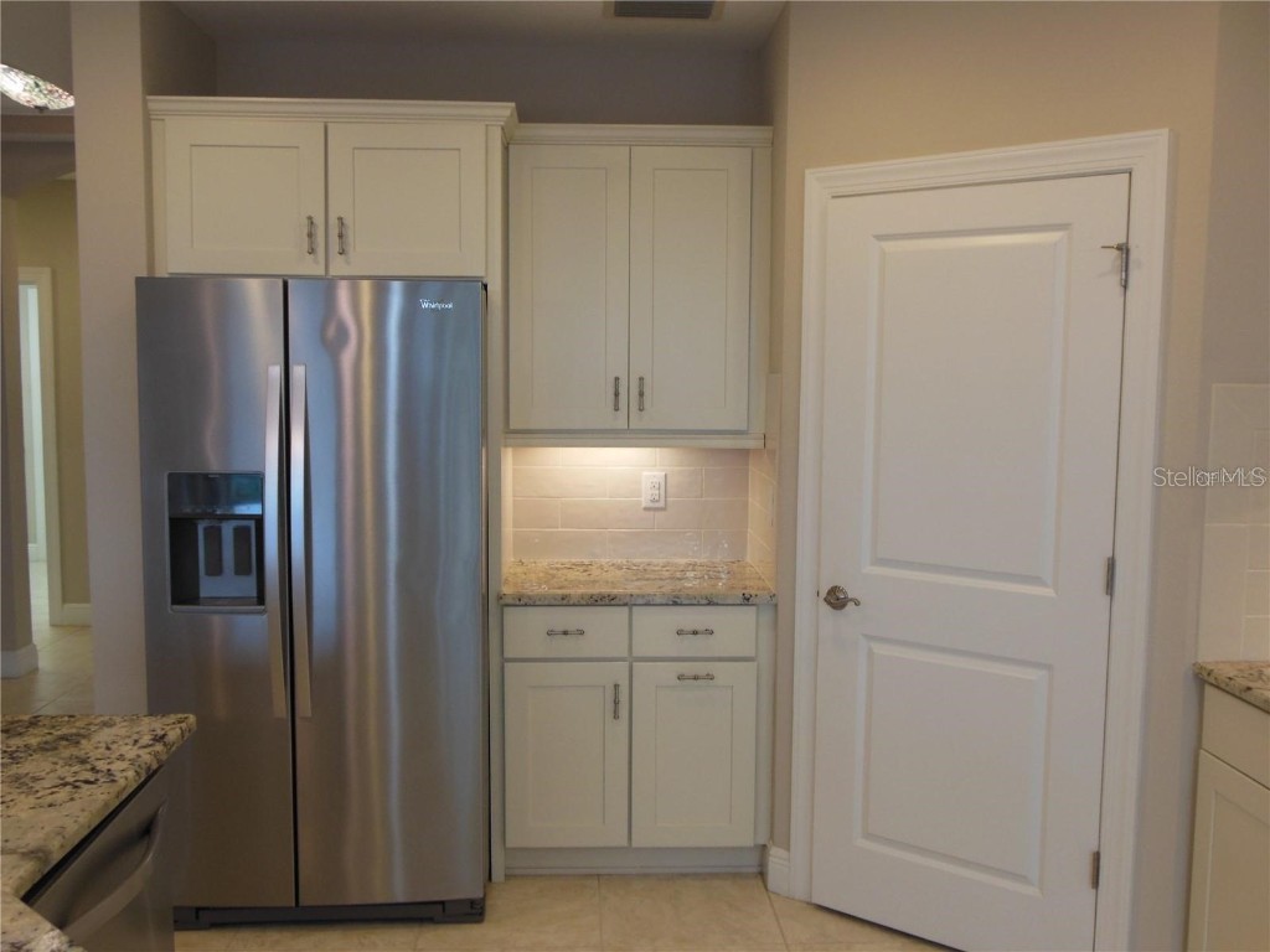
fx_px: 1211
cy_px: 476
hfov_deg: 55.4
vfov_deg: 42.9
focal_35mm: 33
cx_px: 635
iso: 200
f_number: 3.5
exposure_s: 1/30
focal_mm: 6
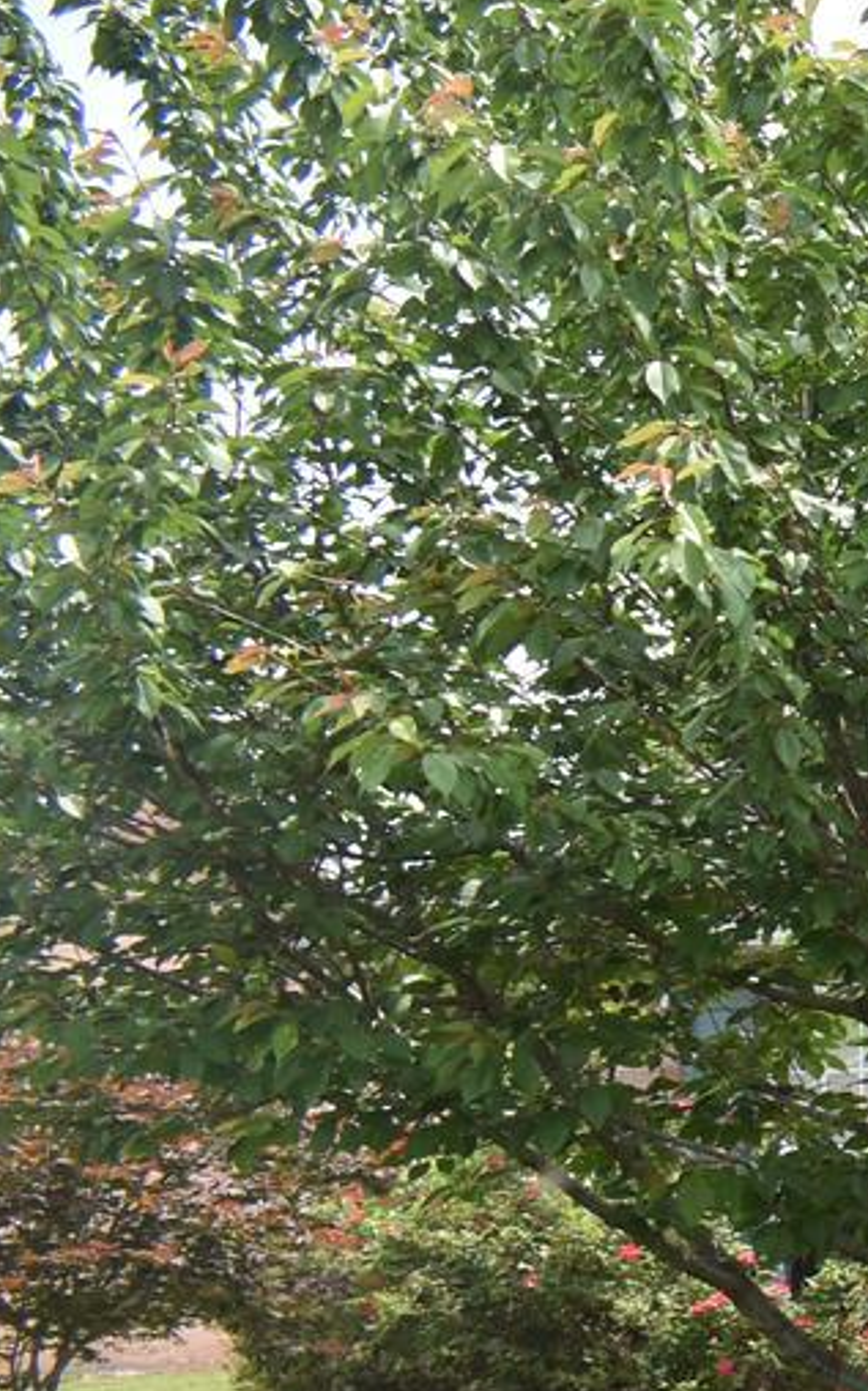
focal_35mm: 111
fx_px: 4206
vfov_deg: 18.7
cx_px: 2708
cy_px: 1009
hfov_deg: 9.1
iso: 100
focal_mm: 18
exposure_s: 1/200
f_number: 7.1
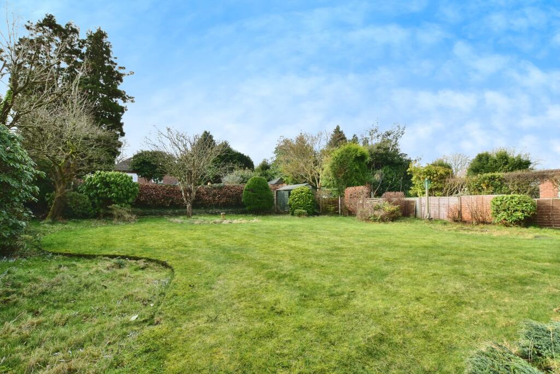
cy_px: 187
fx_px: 233
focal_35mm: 15
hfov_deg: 100.4
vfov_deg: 77.3
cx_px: 280
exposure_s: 1/500
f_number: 8
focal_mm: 10
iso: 640
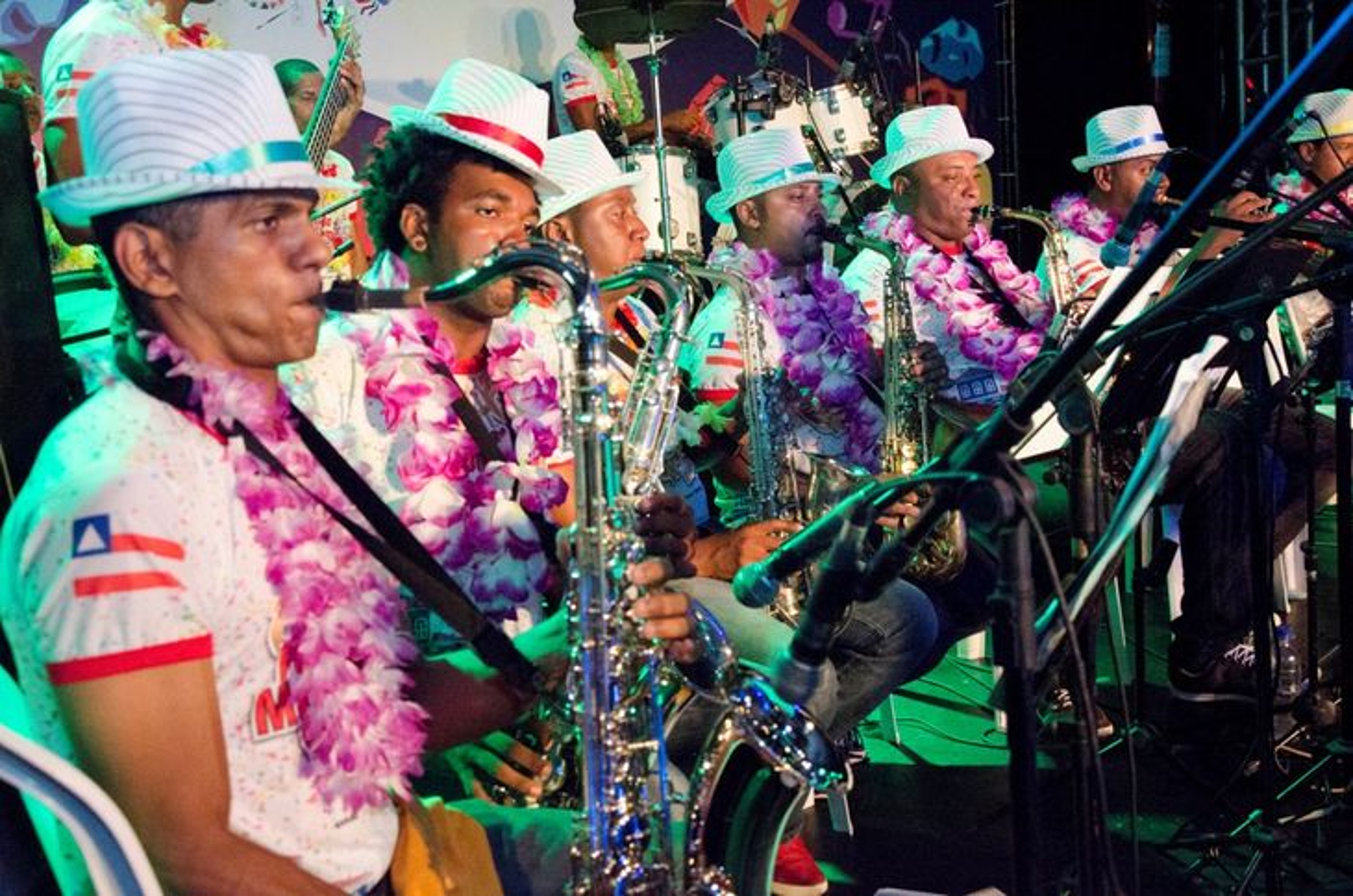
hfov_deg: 46.5
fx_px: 1575
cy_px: 448
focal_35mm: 42
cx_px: 676
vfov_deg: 31.7
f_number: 5
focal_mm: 28
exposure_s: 1/125
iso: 2500
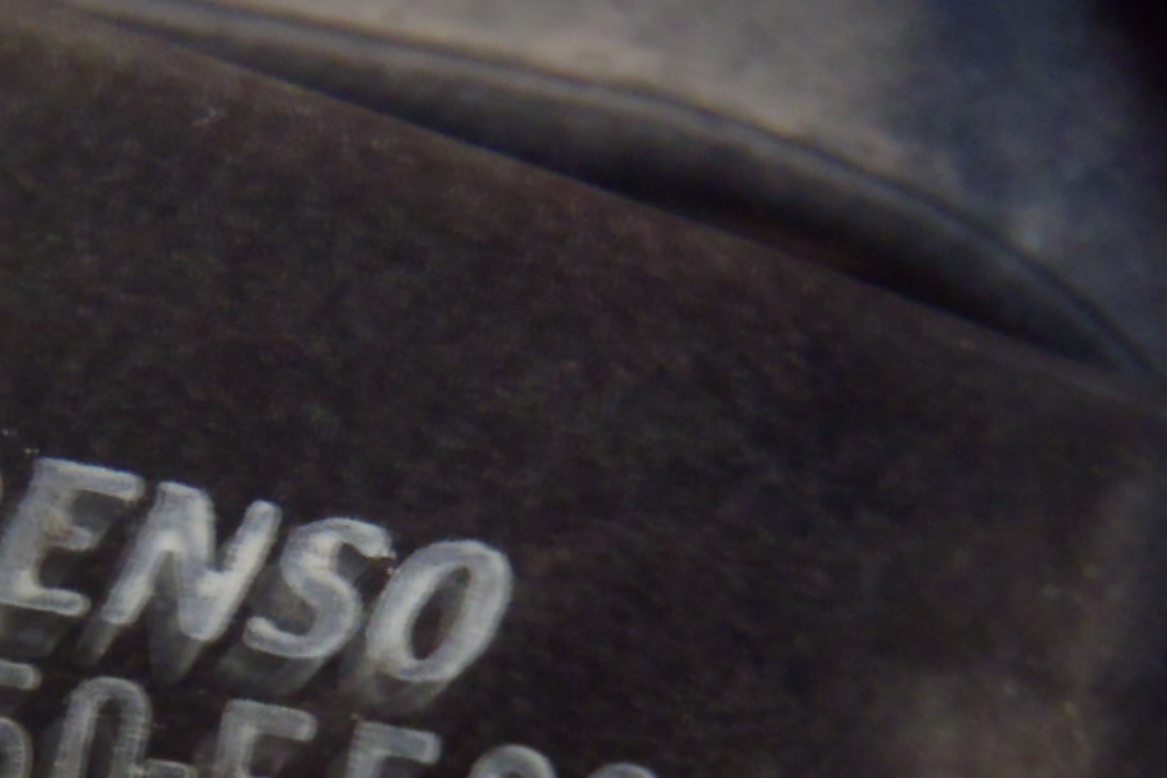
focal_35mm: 79
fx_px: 2561
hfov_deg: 24.6
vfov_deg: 16.8
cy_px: 817
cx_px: 22
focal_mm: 6.64
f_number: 4.7
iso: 400
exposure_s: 1/4
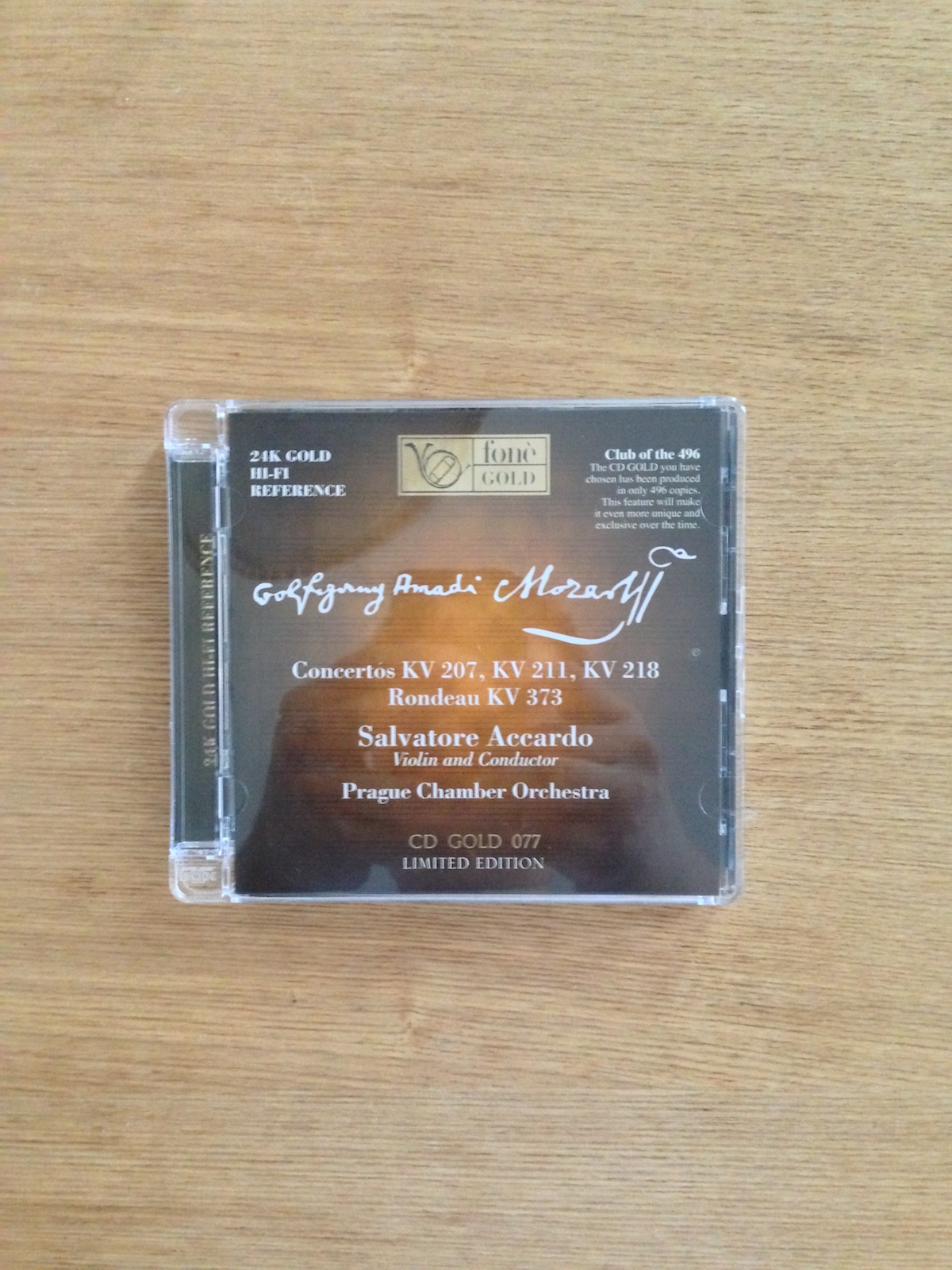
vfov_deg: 55.4
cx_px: 476
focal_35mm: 33
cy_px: 635
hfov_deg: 42.9
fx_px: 1210
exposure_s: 1/15
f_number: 2.4
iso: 640
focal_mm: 4.13
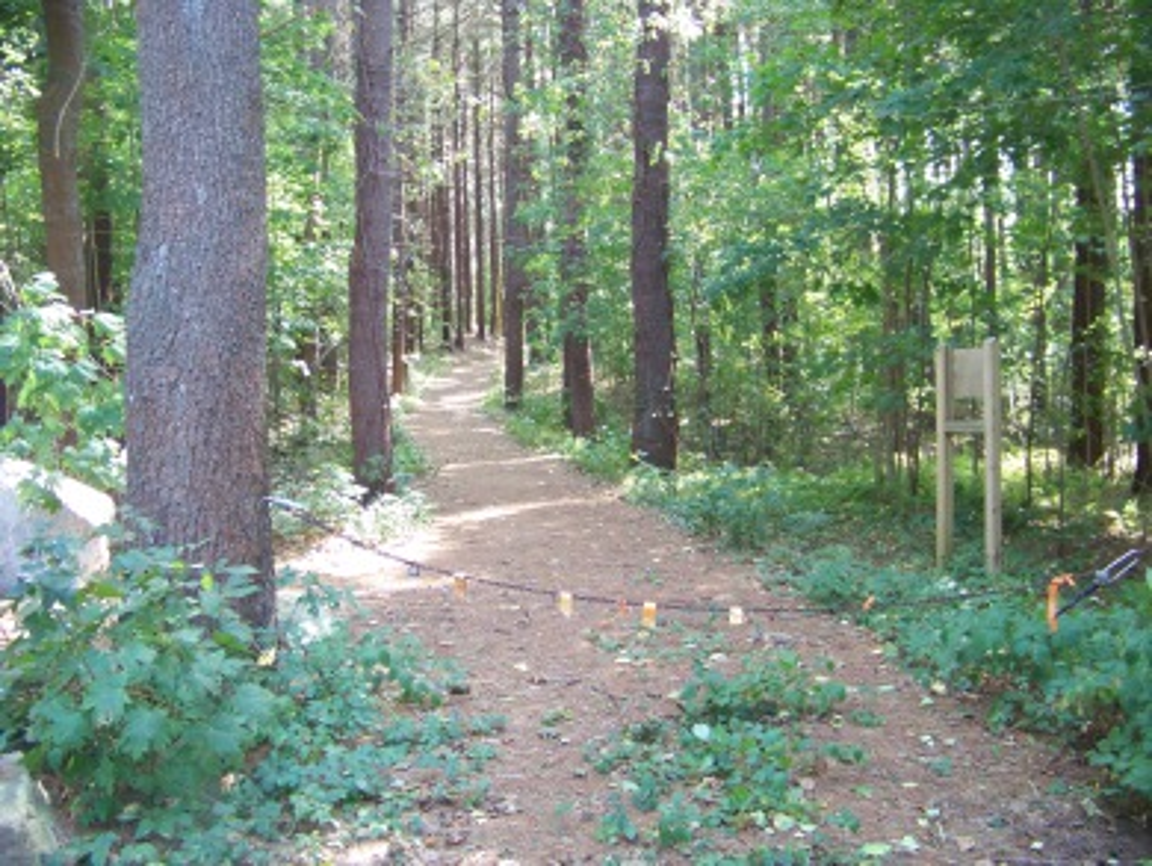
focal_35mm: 36
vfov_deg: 39.7
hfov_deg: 51.3
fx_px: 1199
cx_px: 576
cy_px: 433
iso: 190
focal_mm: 5.85
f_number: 2.8
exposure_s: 1/30
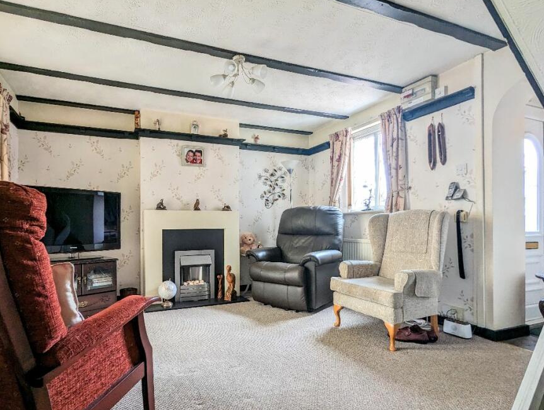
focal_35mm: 19
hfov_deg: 84.0
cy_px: 220
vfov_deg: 68.7
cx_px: 232
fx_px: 299
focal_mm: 2.35
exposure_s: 1/23.8
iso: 54
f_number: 2.2
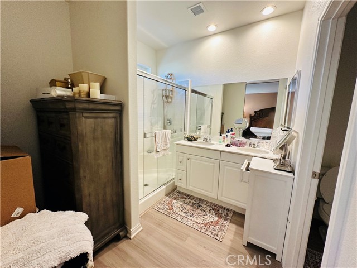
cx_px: 178
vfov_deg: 85.7
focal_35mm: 14
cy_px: 134
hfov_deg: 102.1
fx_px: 144
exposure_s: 1/120
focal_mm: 2.22
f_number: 2.2
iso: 320
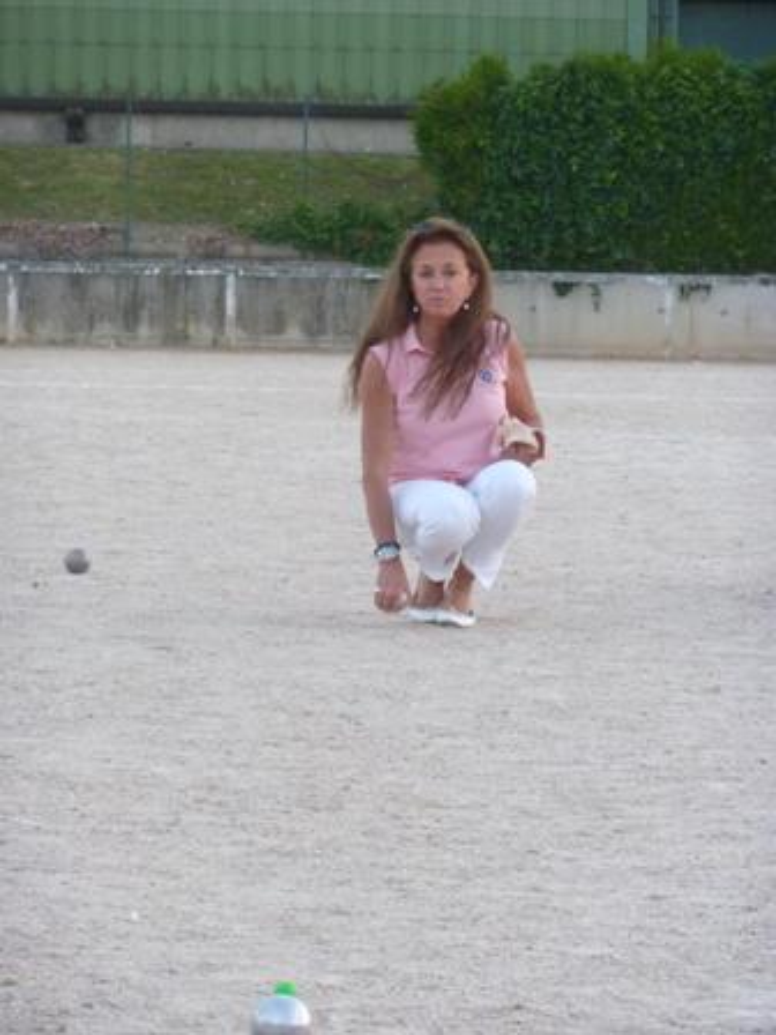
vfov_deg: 9.4
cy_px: 518
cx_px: 388
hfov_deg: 7.1
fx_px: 6277
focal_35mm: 210
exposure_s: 1/40
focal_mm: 34.4
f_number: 4.6
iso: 400
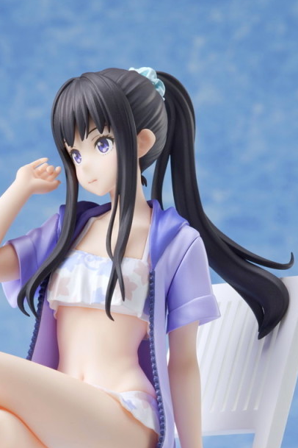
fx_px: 2446
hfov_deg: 7.0
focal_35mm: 197
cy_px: 326
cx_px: 53
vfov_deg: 10.4
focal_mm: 100
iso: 100
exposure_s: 1/125
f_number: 18
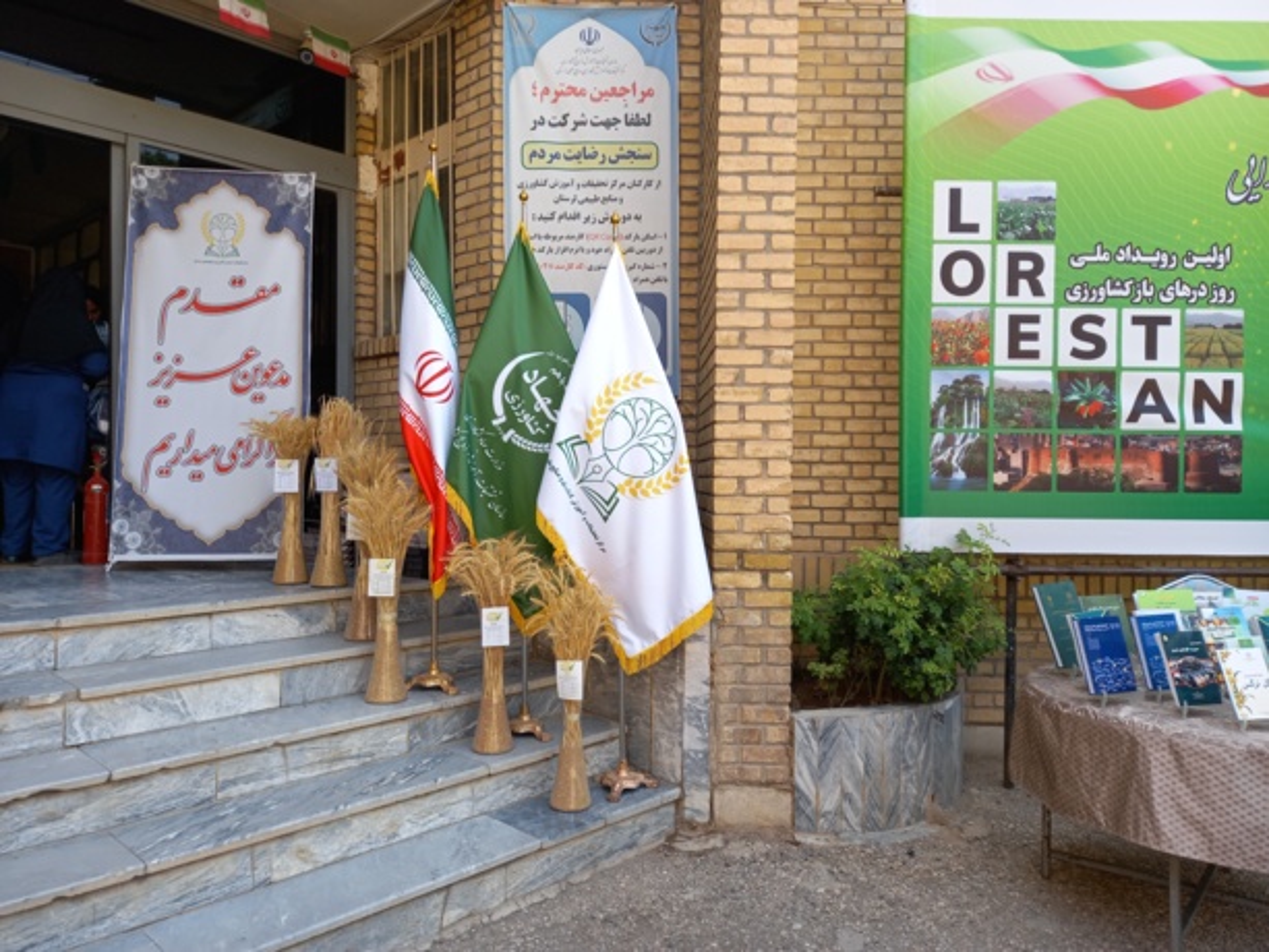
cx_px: 634
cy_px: 476
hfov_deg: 69.4
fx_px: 917
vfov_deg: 54.9
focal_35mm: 25
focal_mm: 4.6
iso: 25
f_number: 2
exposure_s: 1/111
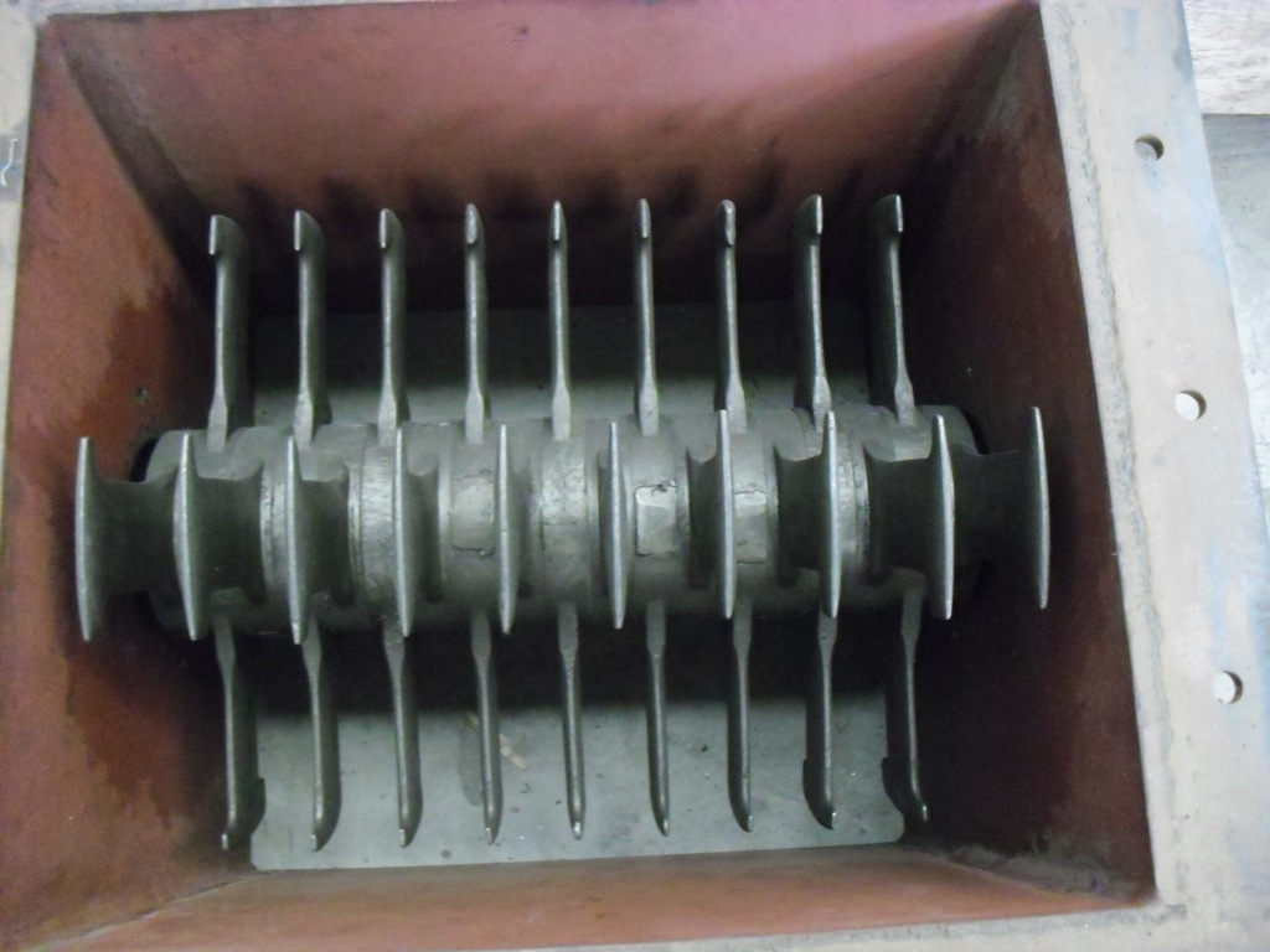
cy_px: 476
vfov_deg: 39.7
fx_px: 1321
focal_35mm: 36
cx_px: 635
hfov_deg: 51.4
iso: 800
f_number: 3.1
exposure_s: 1/8
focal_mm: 6.3
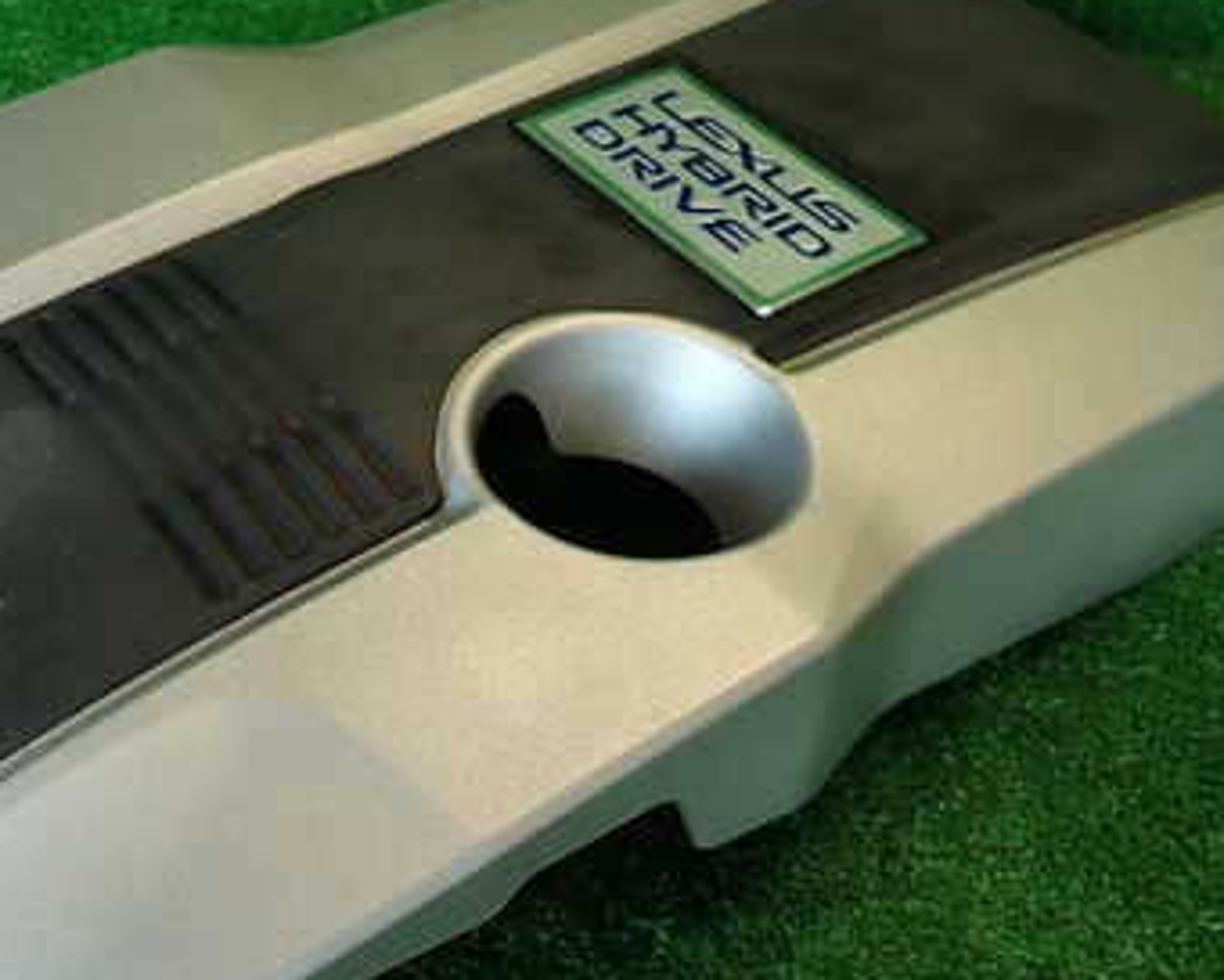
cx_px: 436
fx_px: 1558
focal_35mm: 43
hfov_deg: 42.5
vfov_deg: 34.6
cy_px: 645
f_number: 2
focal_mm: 4.5
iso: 125
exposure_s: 1/60
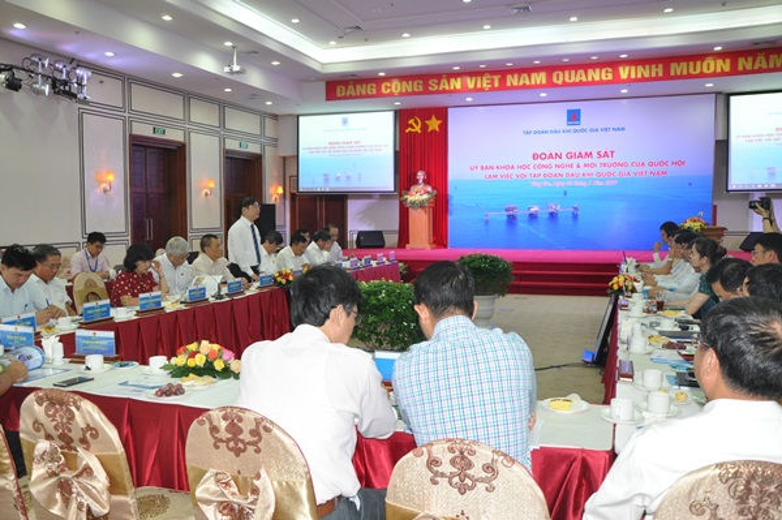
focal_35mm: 32
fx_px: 684
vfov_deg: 41.6
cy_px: 260
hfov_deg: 59.5
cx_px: 391
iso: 1000
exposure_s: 1/30
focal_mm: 21
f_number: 5
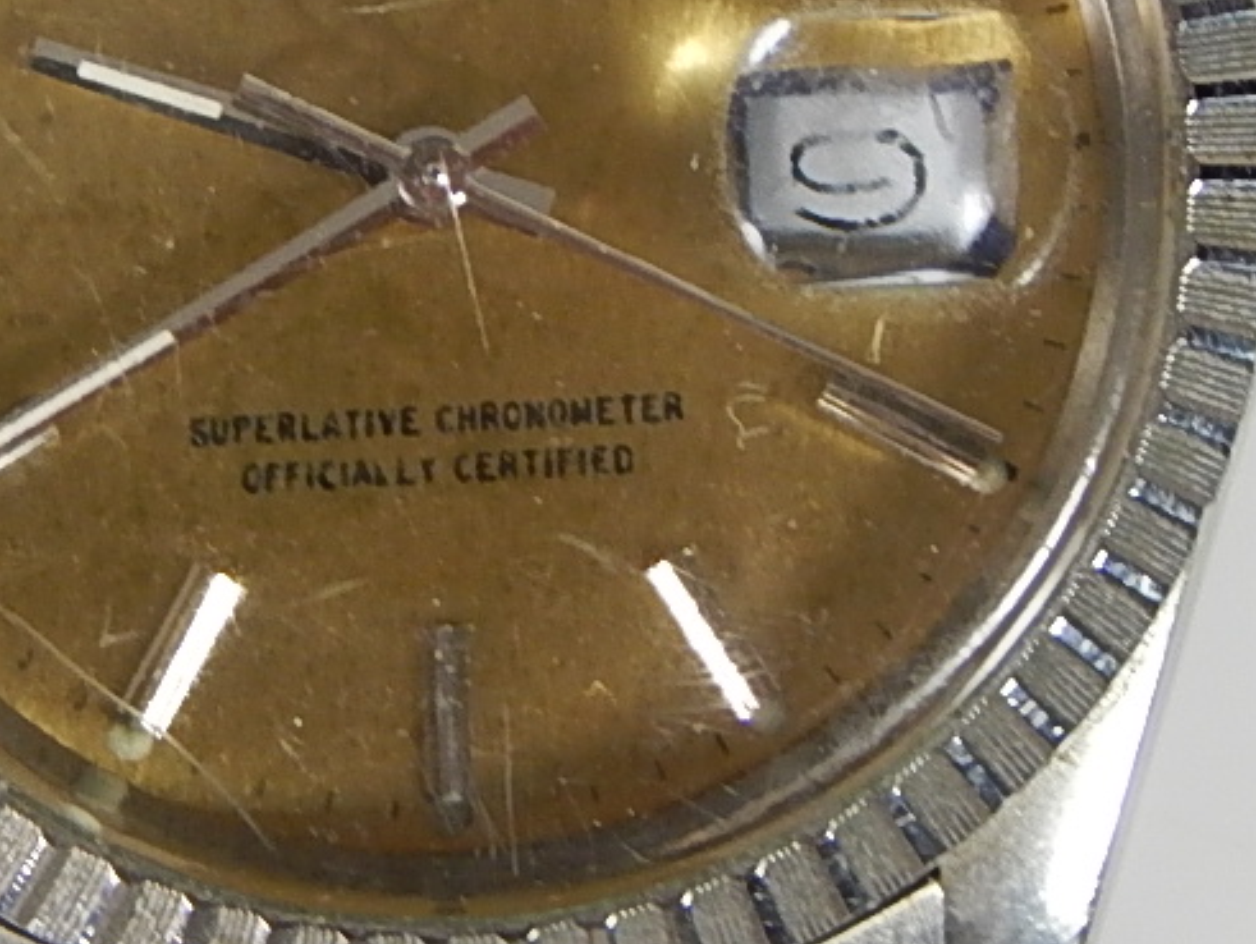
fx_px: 18918
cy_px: 156
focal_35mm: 521
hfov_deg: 3.8
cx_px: 161
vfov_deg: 2.9
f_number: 5.1
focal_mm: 28.7
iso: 180
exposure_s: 1/30
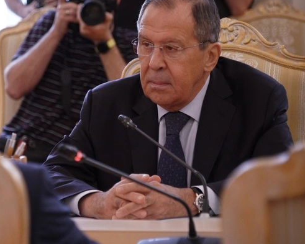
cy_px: 111
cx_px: 102
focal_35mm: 226
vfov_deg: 6.8
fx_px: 2040
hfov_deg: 8.5
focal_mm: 169
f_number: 6.3
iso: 6400
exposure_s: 1/100
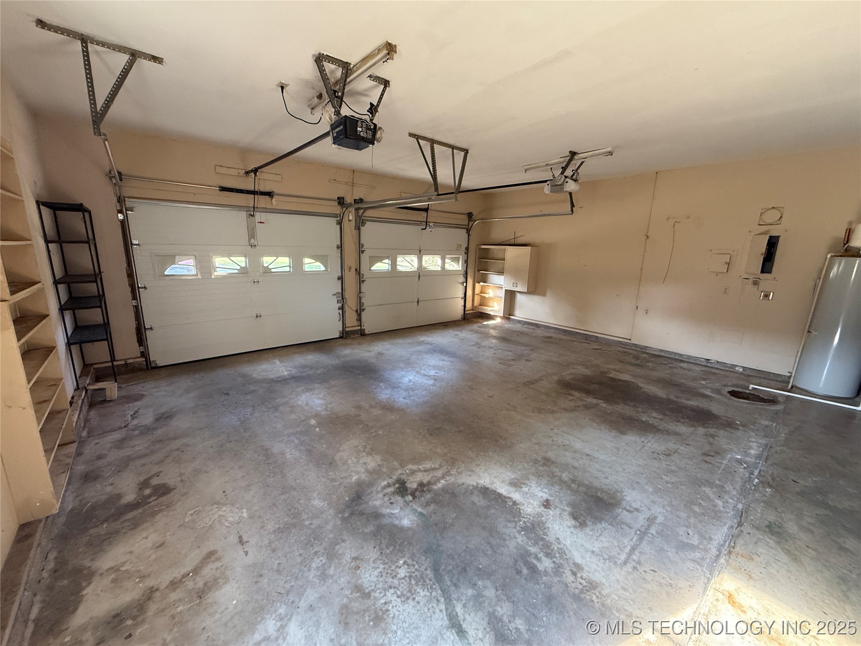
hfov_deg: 102.1
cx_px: 430
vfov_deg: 85.7
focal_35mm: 14
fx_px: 348
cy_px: 323
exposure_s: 1/81
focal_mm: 2.22
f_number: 2.2
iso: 320
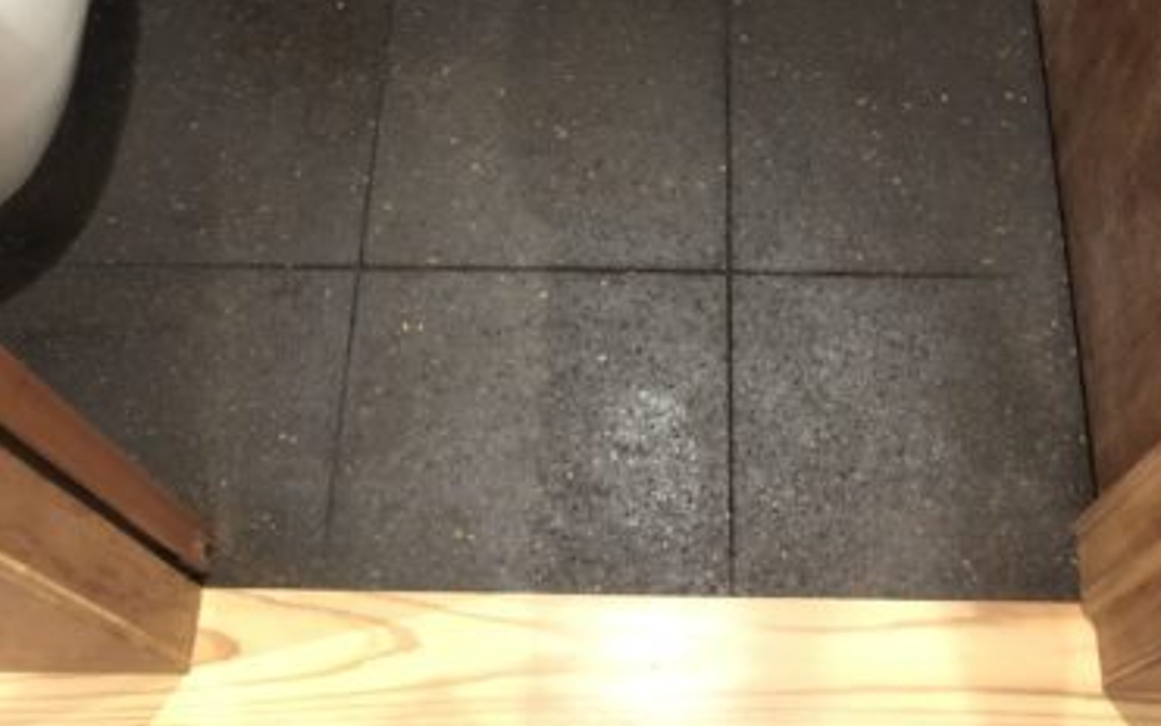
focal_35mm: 48
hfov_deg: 41.8
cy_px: 72
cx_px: 654
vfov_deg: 26.0
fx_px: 1519
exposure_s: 1/4
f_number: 1.8
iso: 100
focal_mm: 3.99
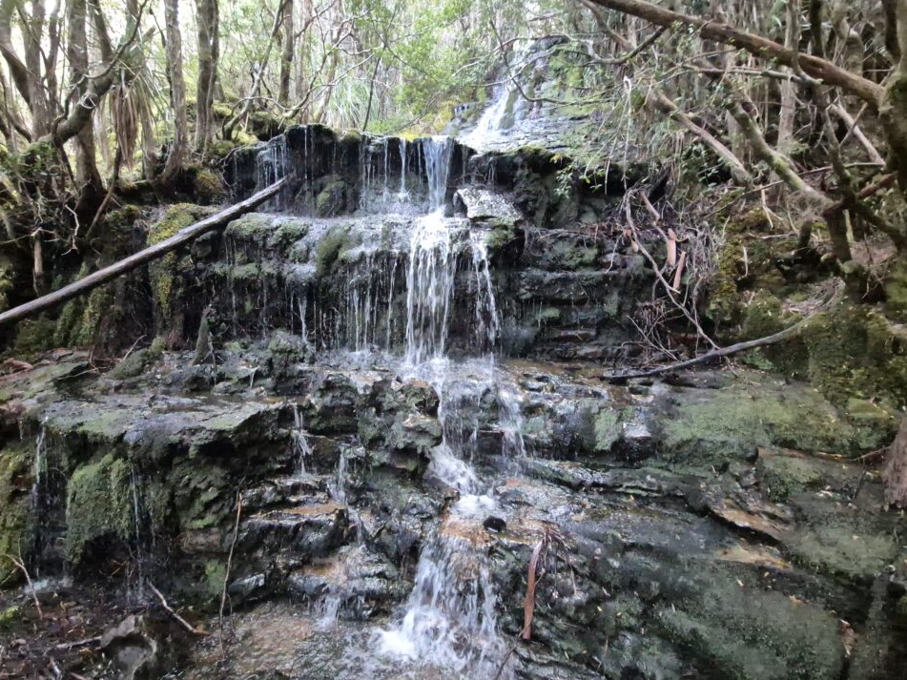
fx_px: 367
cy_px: 348
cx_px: 430
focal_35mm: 14
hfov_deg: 102.0
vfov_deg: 85.6
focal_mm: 2.2
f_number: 2.2
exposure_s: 1/50
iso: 1600
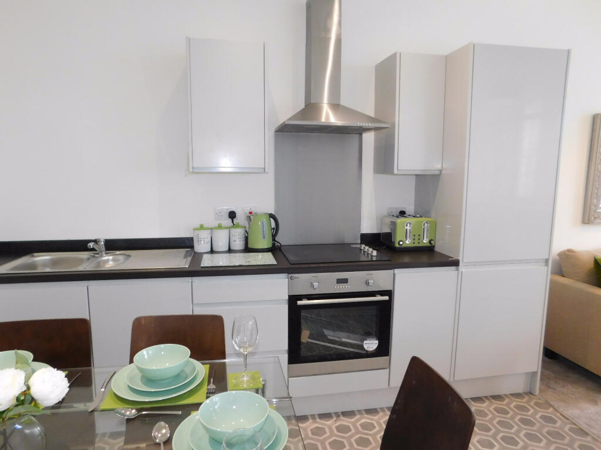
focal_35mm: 23
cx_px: 300
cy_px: 225
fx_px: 399
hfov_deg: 73.9
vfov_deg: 58.9
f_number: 3
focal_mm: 4
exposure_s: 1/30
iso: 320
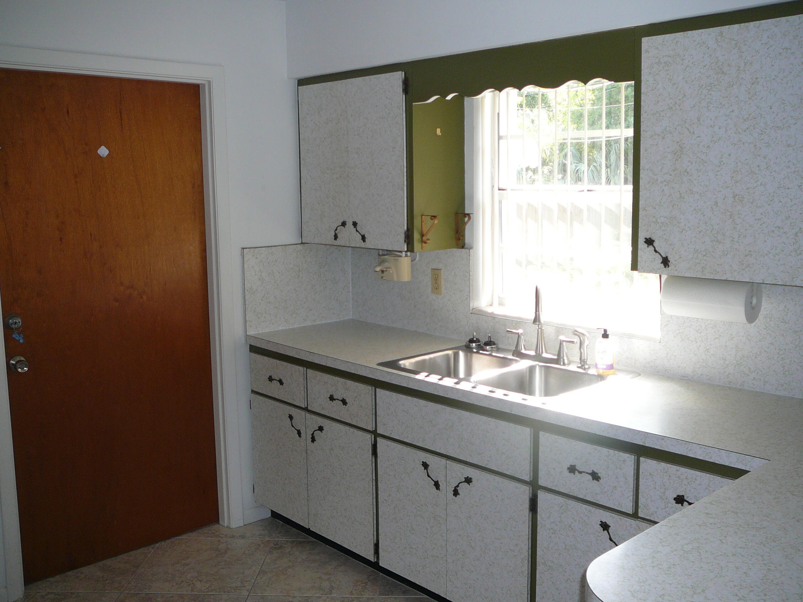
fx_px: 812
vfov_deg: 40.7
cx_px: 402
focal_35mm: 35
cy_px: 301
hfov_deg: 52.6
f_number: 2.8
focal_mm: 5.2
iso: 80
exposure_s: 1/60
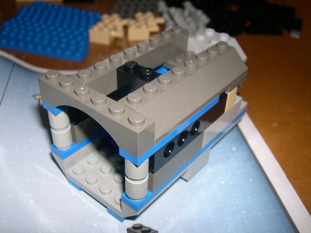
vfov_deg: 37.7
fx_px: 341
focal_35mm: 38
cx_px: 156
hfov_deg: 49.0
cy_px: 116
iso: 100
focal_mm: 8
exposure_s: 1/60
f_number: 7.6
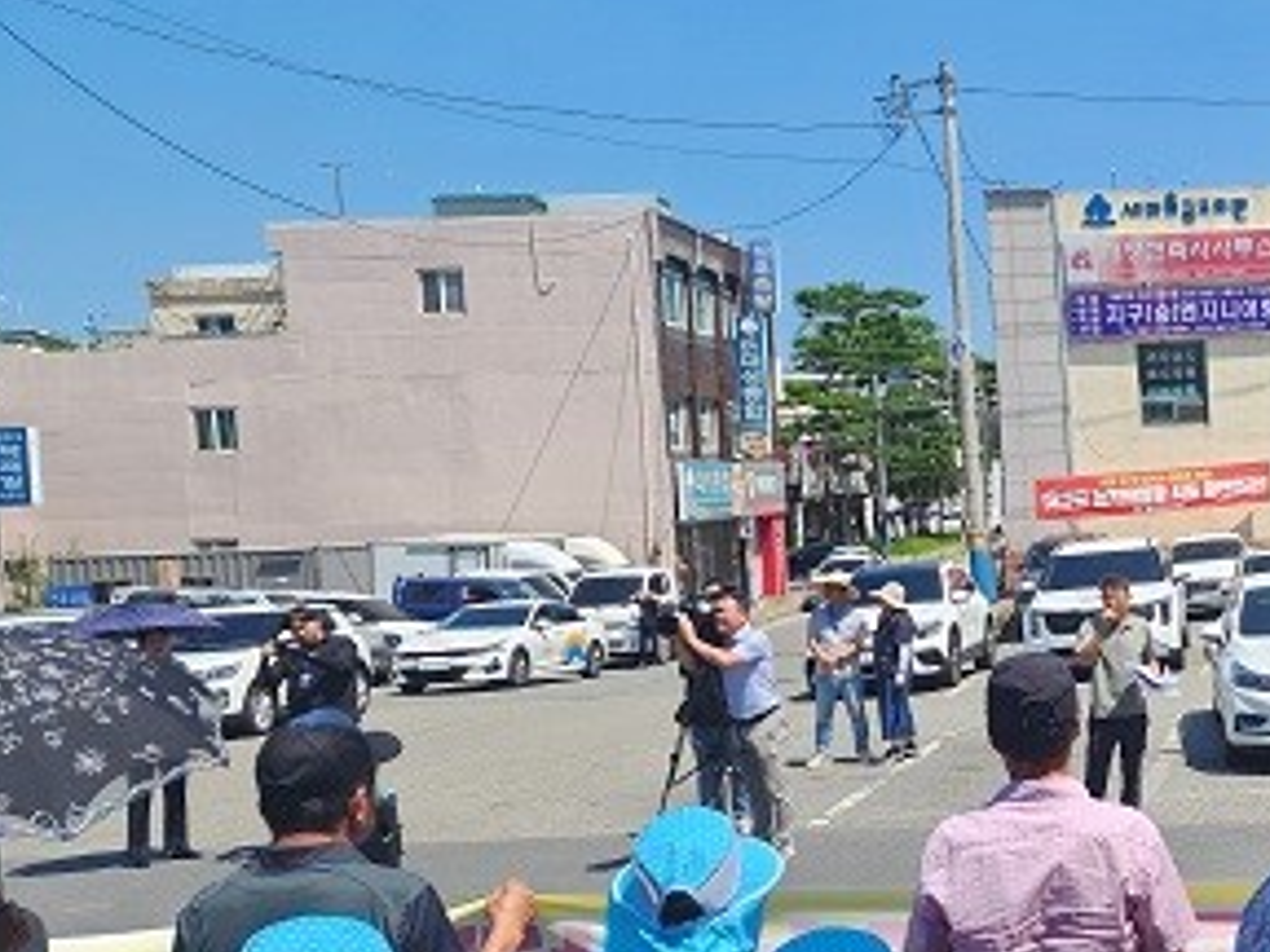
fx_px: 1761
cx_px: 1296
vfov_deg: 30.2
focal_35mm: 48
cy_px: 538
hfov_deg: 35.5
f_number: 1.8
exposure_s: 1/790
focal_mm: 6.4
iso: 12
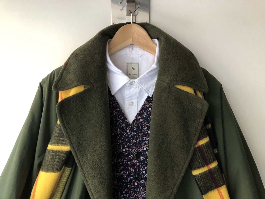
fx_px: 214
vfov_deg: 49.7
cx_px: 132
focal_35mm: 28
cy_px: 100
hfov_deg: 63.4
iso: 100
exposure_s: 1/15
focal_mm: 4
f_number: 1.8
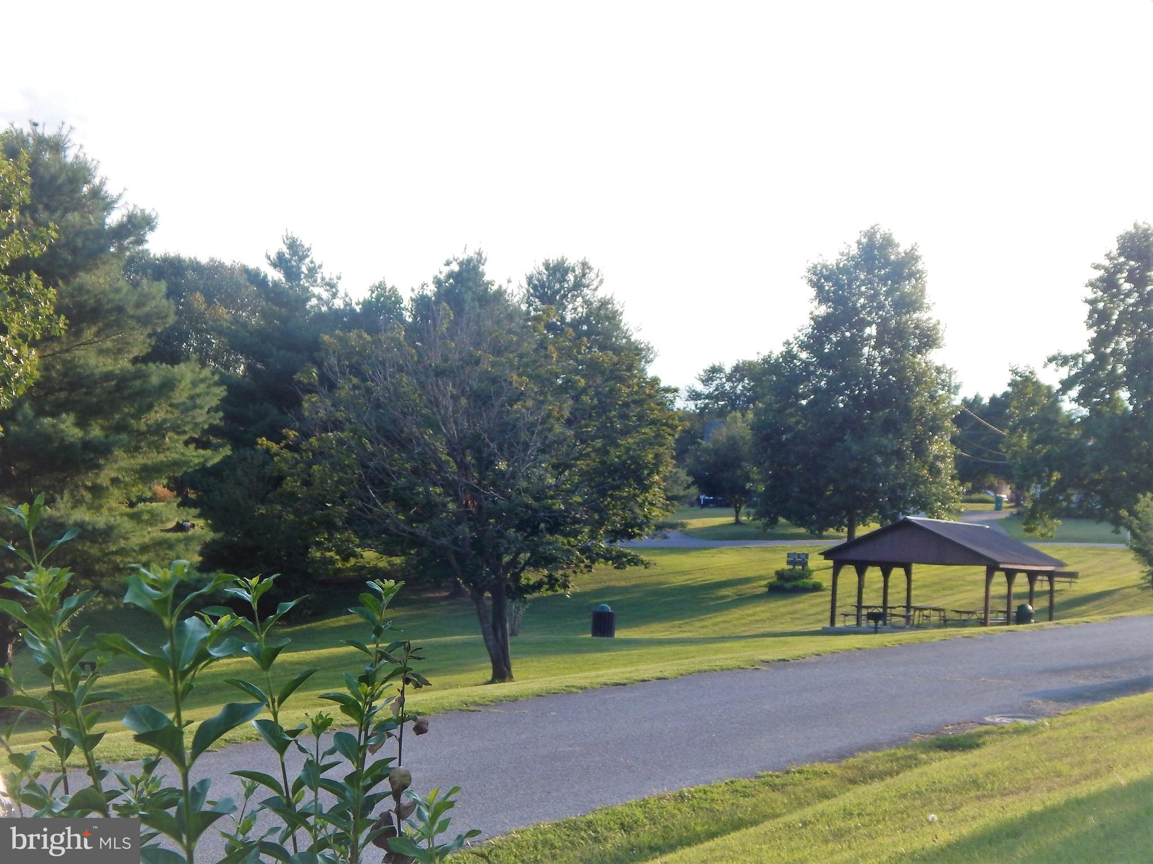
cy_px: 432
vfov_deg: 27.0
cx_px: 576
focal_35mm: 54
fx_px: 1798
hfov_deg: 35.6
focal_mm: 9.7
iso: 125
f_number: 3.8
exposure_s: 1/500
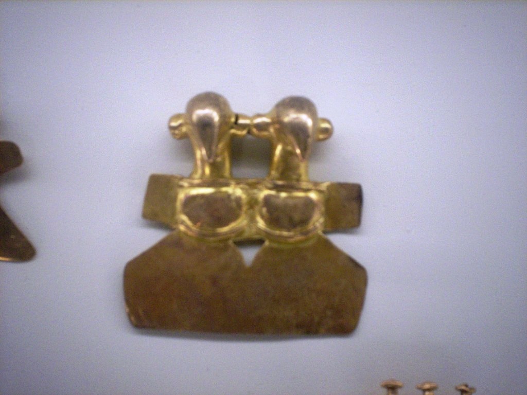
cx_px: 264
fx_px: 548
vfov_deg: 39.7
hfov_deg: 51.4
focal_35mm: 36
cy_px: 198
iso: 200
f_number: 4.5
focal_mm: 6
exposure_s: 1/8
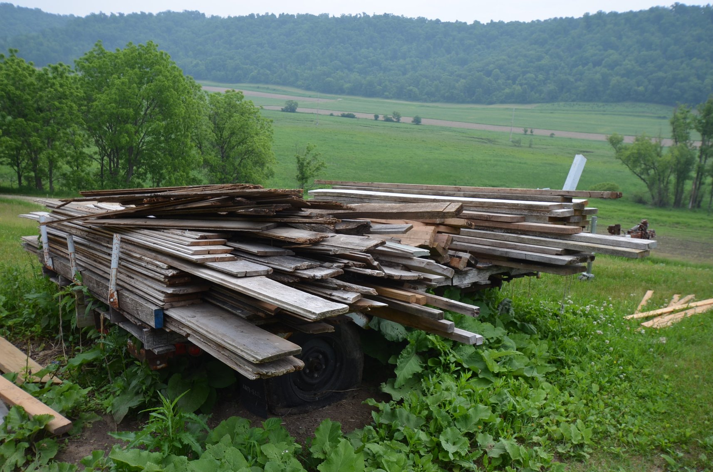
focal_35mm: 33
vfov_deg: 39.8
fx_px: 652
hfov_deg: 57.3
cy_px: 236
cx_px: 356
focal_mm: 22
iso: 160
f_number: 8
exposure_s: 1/250
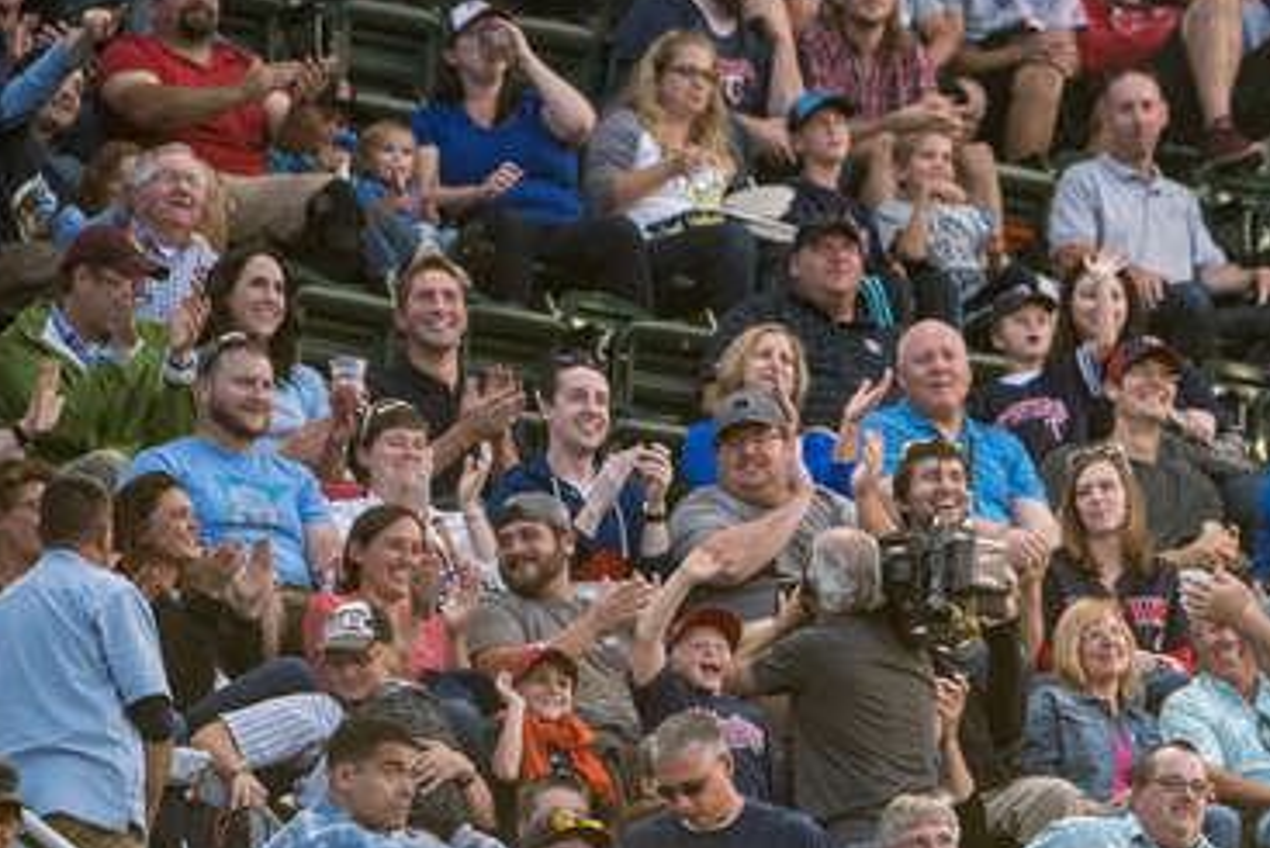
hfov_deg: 2.6
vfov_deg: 1.8
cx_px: 1242
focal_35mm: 784
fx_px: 27667
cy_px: 568
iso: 2500
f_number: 5.6
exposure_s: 1/250
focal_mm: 360
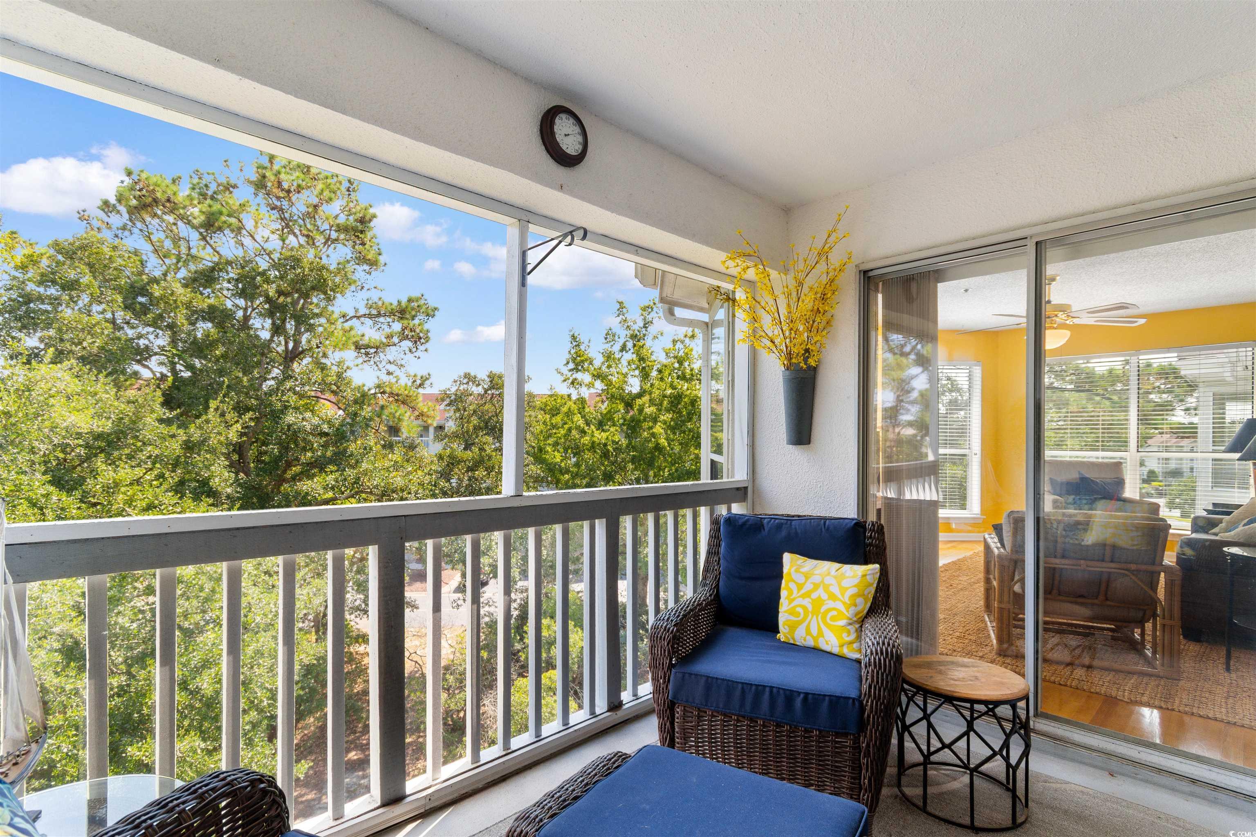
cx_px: 628
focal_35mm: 16
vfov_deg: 73.7
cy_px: 418
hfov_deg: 96.7
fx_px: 558
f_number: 4.8
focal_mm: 11
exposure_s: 1/50
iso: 100
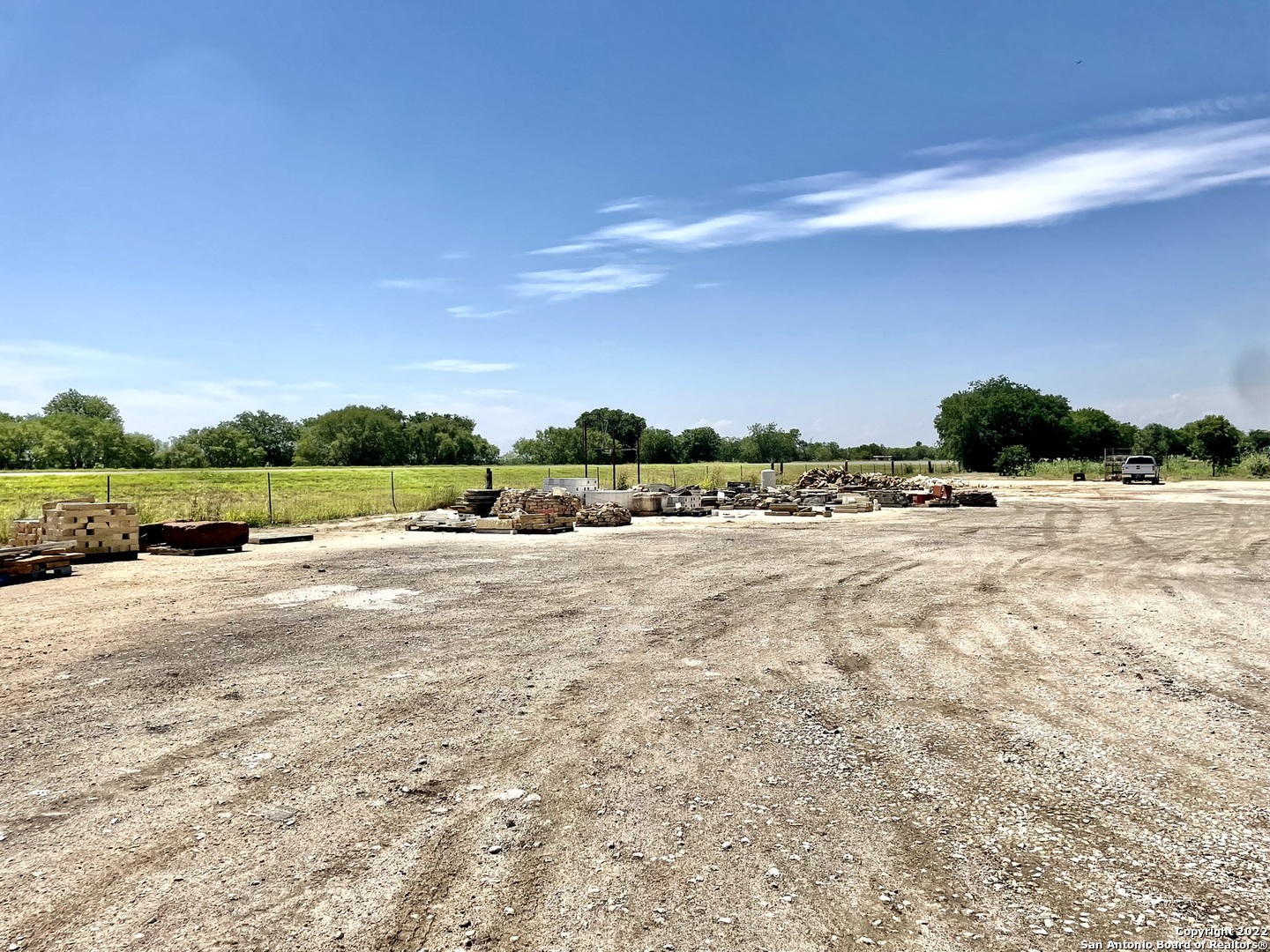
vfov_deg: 53.1
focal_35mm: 26
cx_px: 635
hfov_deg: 67.3
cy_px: 476
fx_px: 954
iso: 32
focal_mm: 4.2
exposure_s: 1/7299
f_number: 1.6
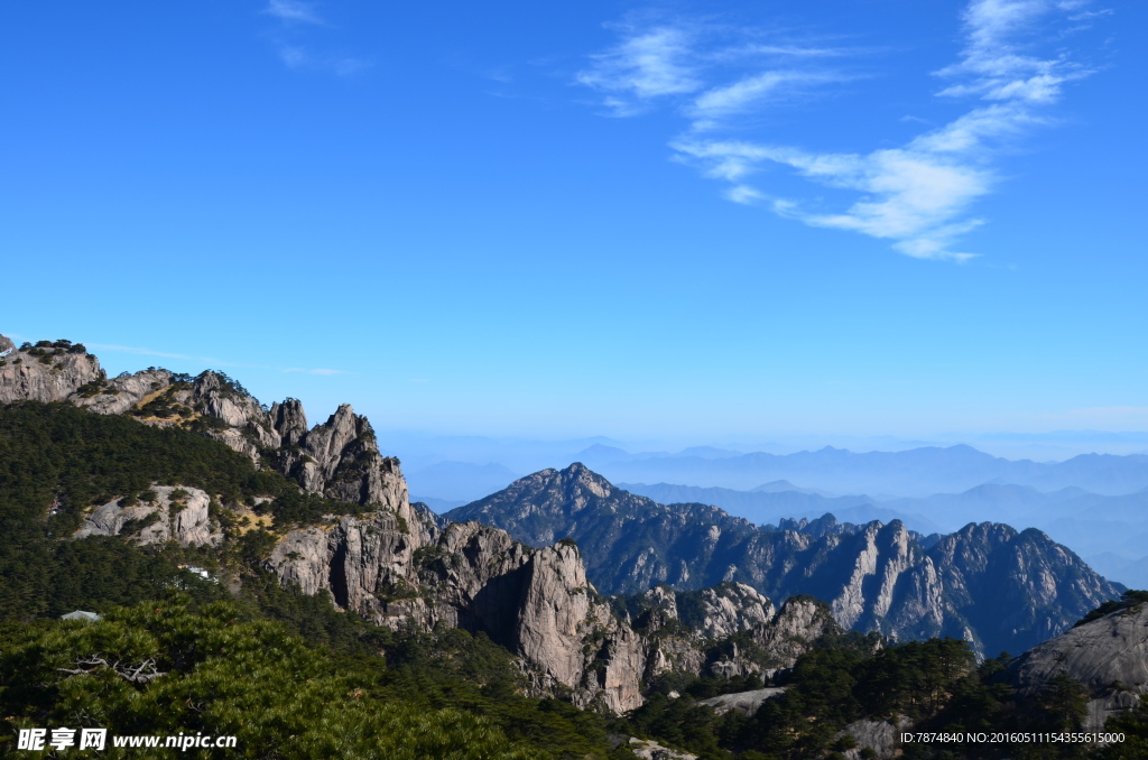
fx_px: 1050
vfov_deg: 39.8
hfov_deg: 57.3
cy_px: 380
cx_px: 574
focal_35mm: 33
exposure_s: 1/125
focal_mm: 22
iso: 100
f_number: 11
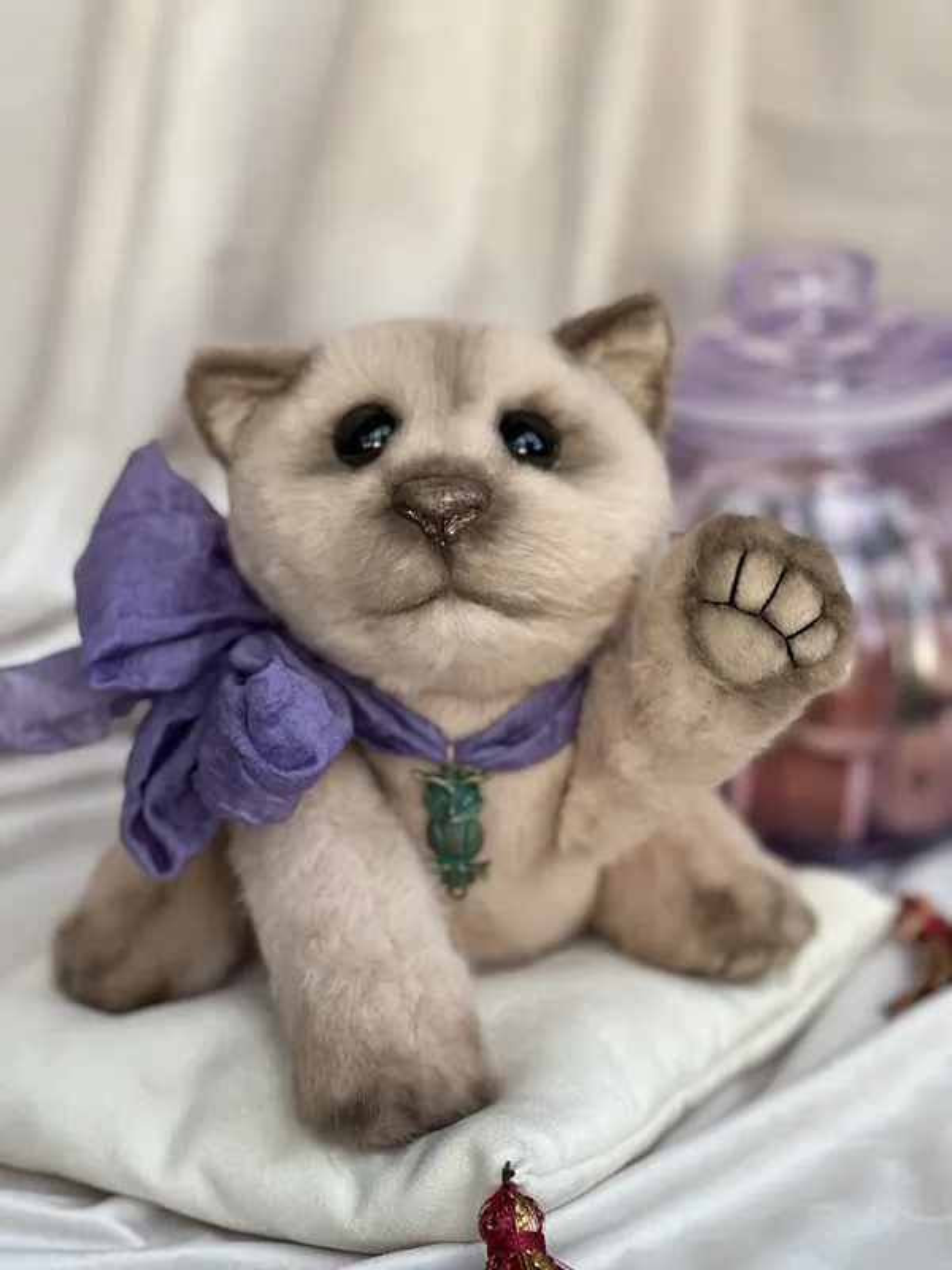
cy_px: 635
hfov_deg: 19.1
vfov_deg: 25.3
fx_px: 2824
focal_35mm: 77
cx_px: 476
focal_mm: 9
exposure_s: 1/121
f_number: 2.8
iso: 125
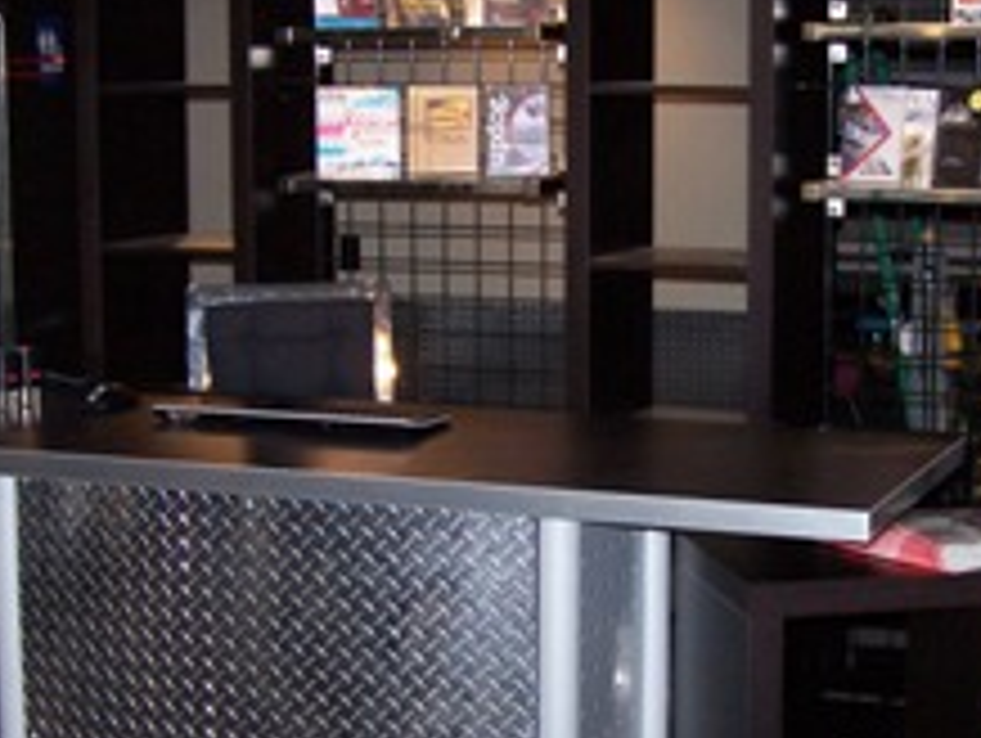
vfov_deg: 18.9
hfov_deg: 24.9
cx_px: 616
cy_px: 432
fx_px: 2213
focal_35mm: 78
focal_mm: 6.3
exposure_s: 1/60
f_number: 2.8
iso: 140
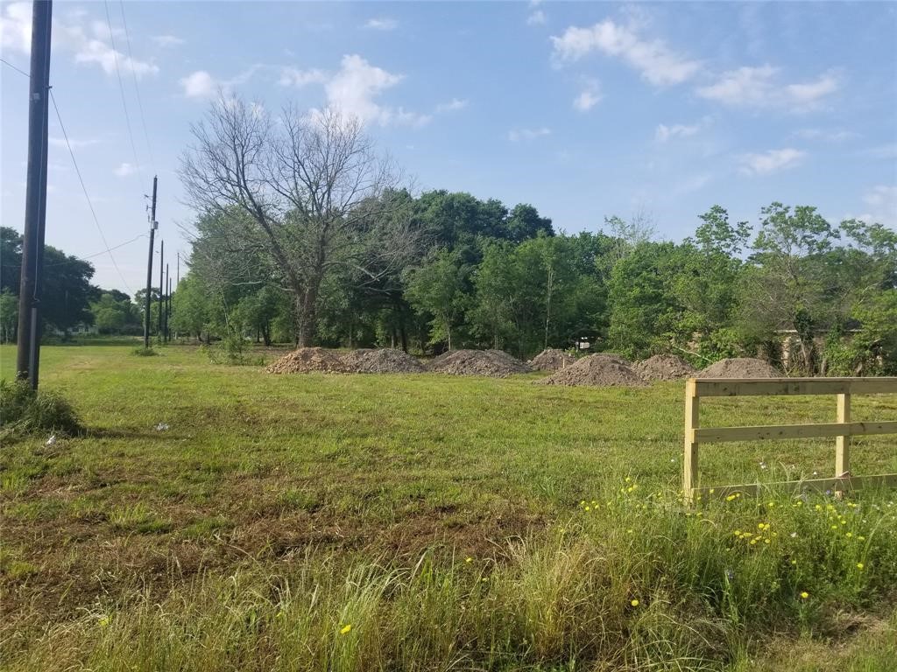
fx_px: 674
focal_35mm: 26
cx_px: 448
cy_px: 336
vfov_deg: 53.1
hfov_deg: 67.3
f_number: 1.7
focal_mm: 4.25
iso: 50
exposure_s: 1/2048
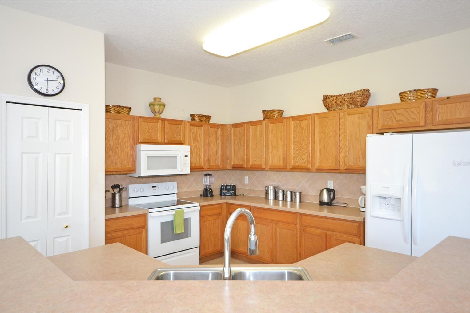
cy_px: 163
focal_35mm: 22
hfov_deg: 78.6
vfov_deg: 57.2
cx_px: 234
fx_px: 287
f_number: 4.8
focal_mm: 14
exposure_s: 1/60
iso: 1100
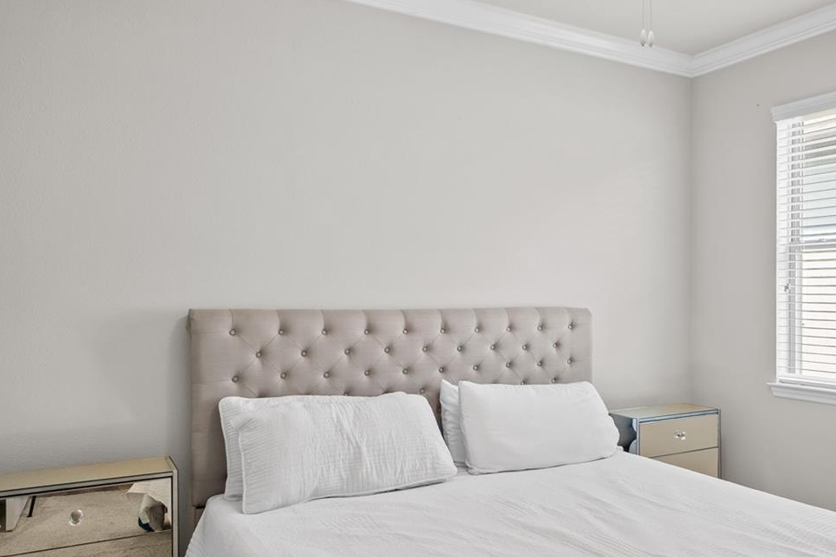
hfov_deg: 60.9
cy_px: 395
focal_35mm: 30
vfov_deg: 42.7
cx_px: 534
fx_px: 697
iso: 100
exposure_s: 1
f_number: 3.5
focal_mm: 12
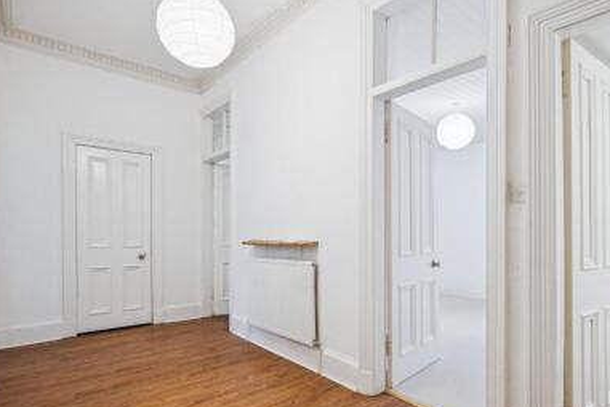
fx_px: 339
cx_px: 338
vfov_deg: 61.3
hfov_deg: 83.7
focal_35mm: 20
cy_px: 248
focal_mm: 16
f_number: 4
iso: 500
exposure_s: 1/50
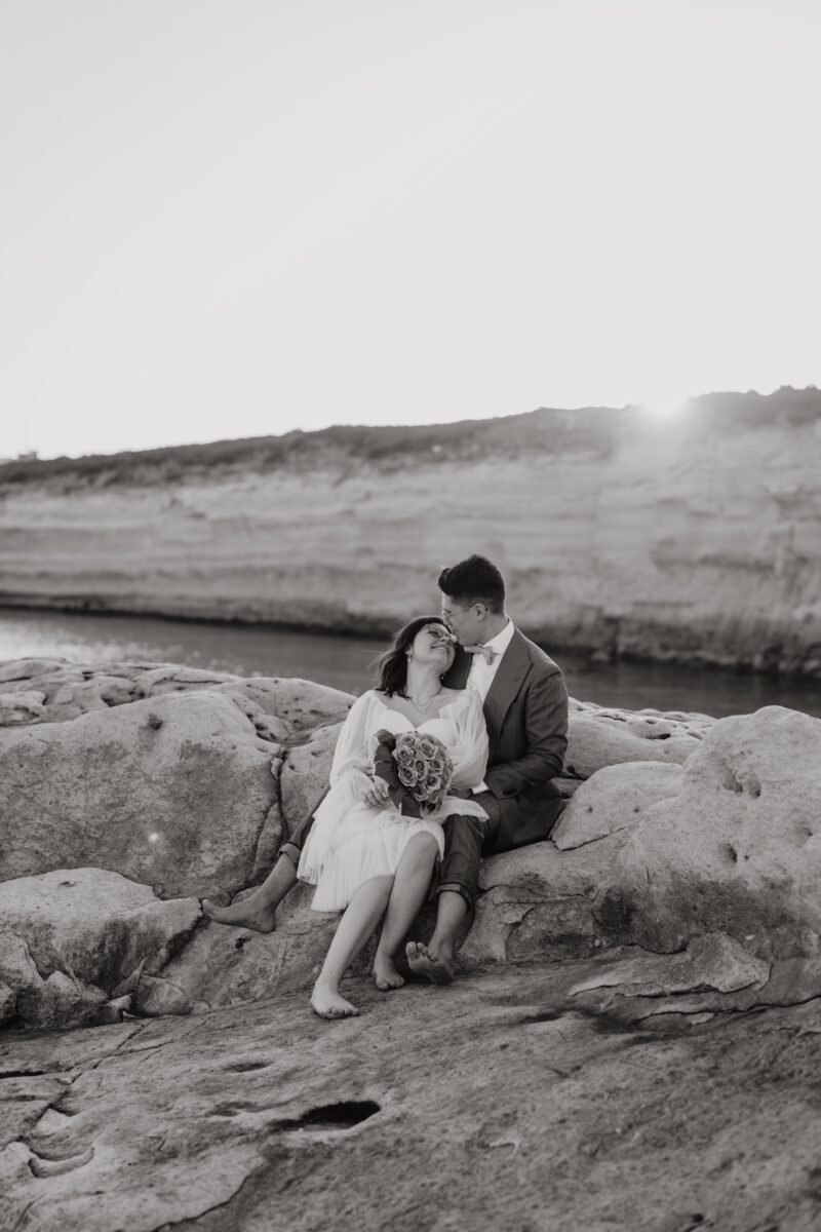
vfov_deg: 39.6
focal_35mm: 50
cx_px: 410
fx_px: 1710
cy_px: 616
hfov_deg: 27.0
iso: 100
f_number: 2
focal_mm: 50
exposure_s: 1/800
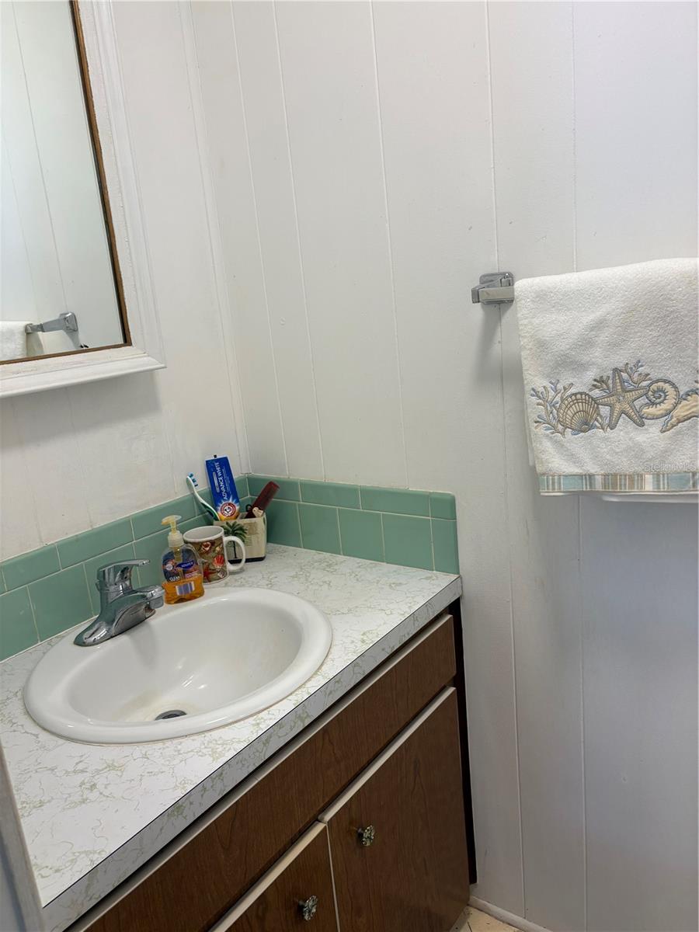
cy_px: 466
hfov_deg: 53.1
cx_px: 350
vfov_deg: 67.3
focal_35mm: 26
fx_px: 700
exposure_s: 1/120
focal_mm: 5.96
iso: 100
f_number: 1.6
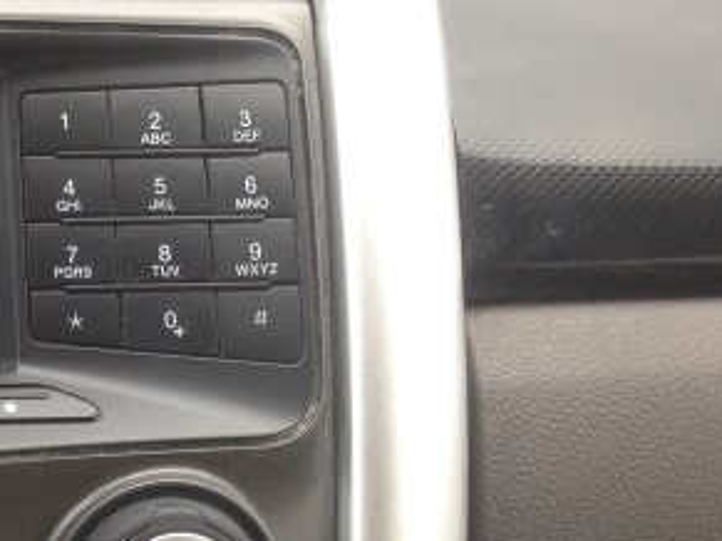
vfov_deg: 12.5
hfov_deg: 15.7
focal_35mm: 116
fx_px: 2418
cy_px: 635
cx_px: -337
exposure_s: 1/120
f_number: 2.4
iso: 64
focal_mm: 4.12
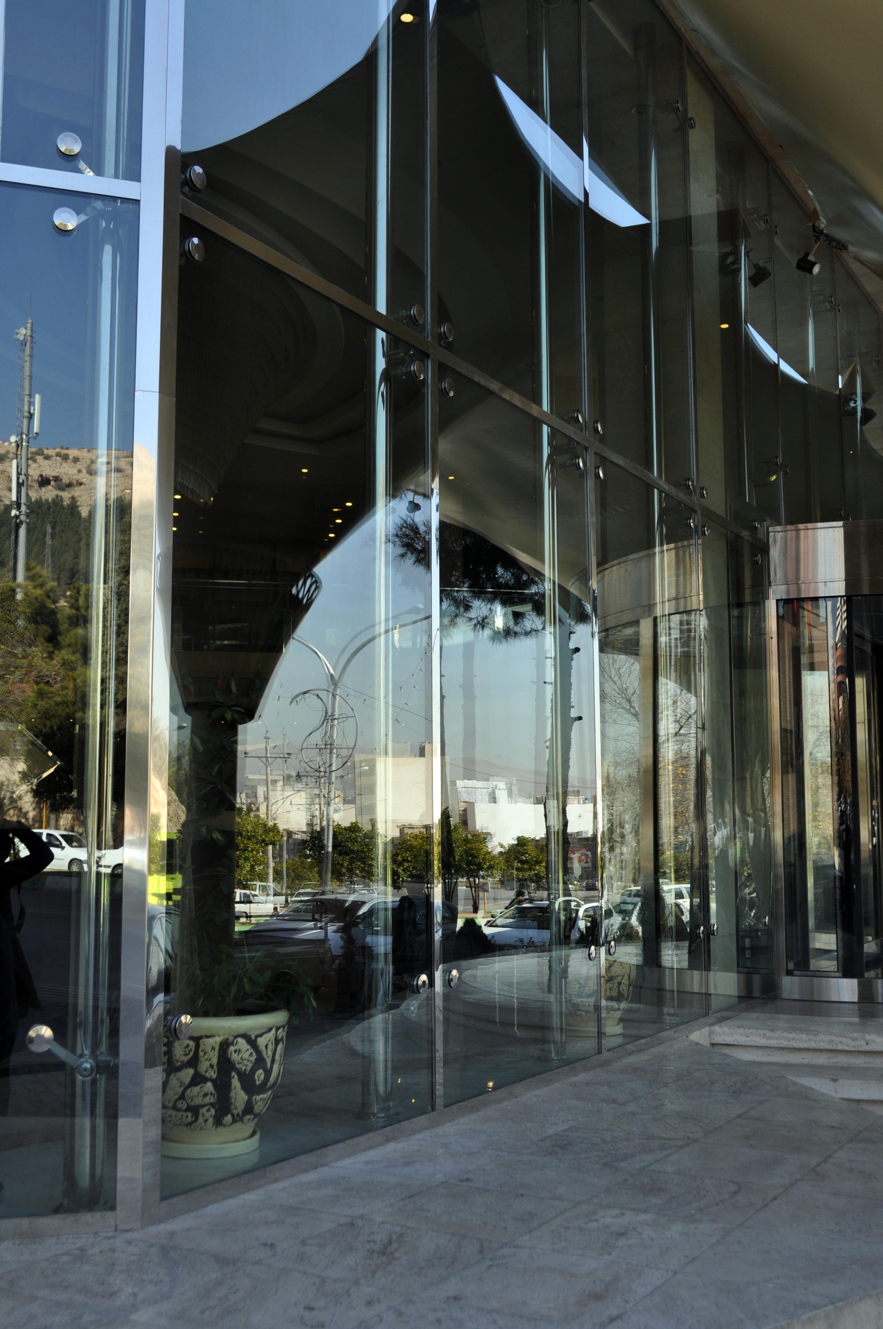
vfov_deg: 53.2
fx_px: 1328
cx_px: 442
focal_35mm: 36
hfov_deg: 36.8
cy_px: 664
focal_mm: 24
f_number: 7.1
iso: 200
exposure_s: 1/200
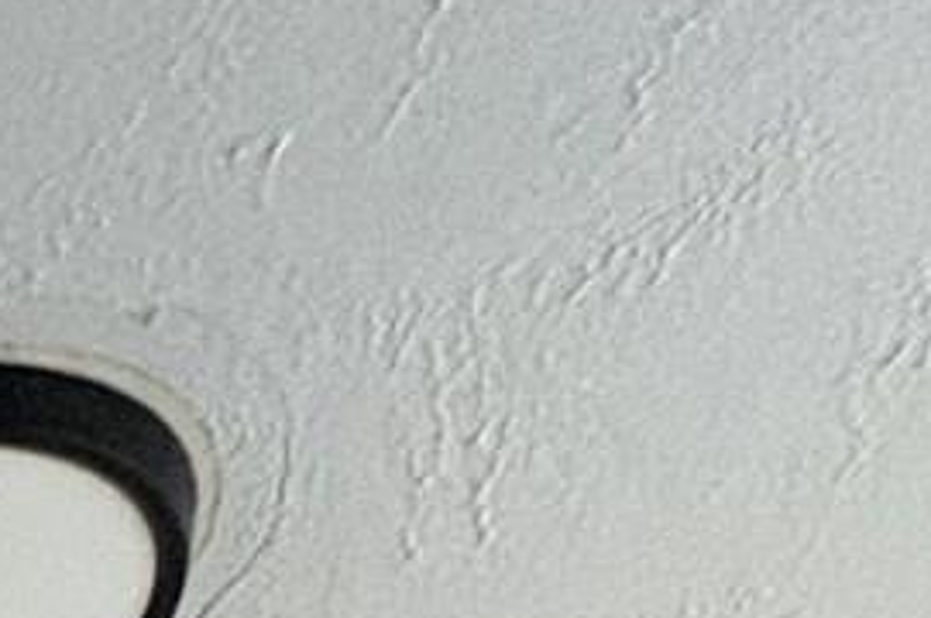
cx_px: -1611
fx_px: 3203
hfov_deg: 11.7
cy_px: 3087
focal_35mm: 124
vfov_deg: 6.3
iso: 320
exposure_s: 1/60
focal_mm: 2.22
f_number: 2.2
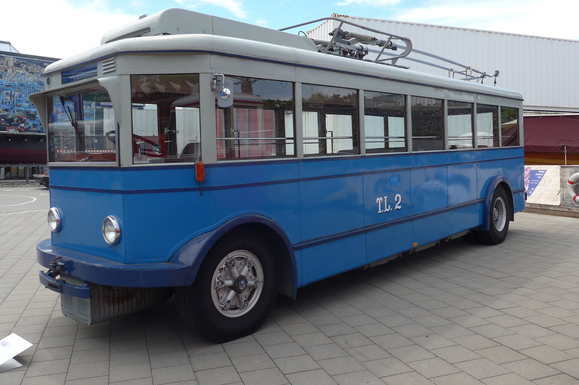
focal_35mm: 31
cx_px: 283
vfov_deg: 42.2
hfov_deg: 60.3
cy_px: 163
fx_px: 498
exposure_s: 1/800
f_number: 2.8
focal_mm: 6
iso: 80
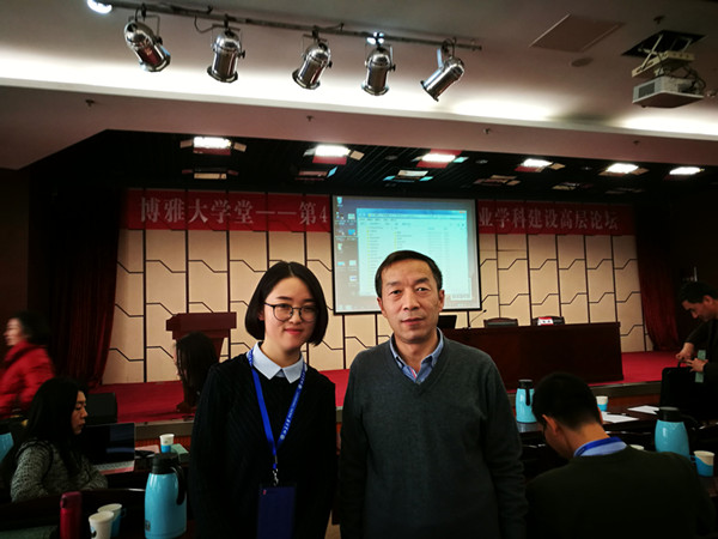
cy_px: 270
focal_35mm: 27
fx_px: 560
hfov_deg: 65.3
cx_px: 359
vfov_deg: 51.4
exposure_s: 1/33.3
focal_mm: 4.5
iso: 160
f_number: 2.2
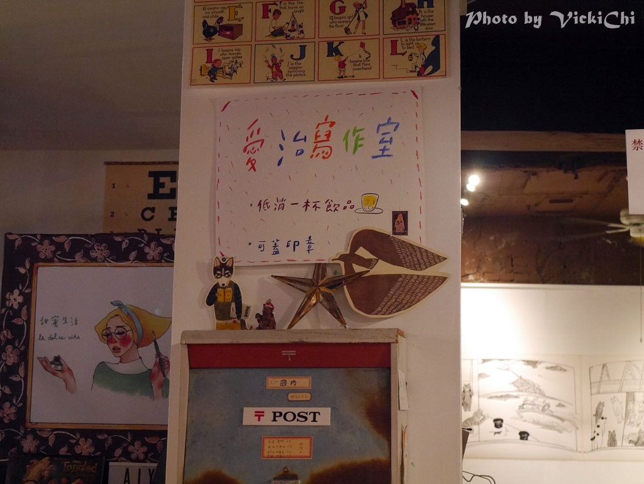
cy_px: 242
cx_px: 322
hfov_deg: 34.3
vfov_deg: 26.1
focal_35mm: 56
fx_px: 1042
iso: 2000
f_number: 5.3
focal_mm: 28
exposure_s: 1/60
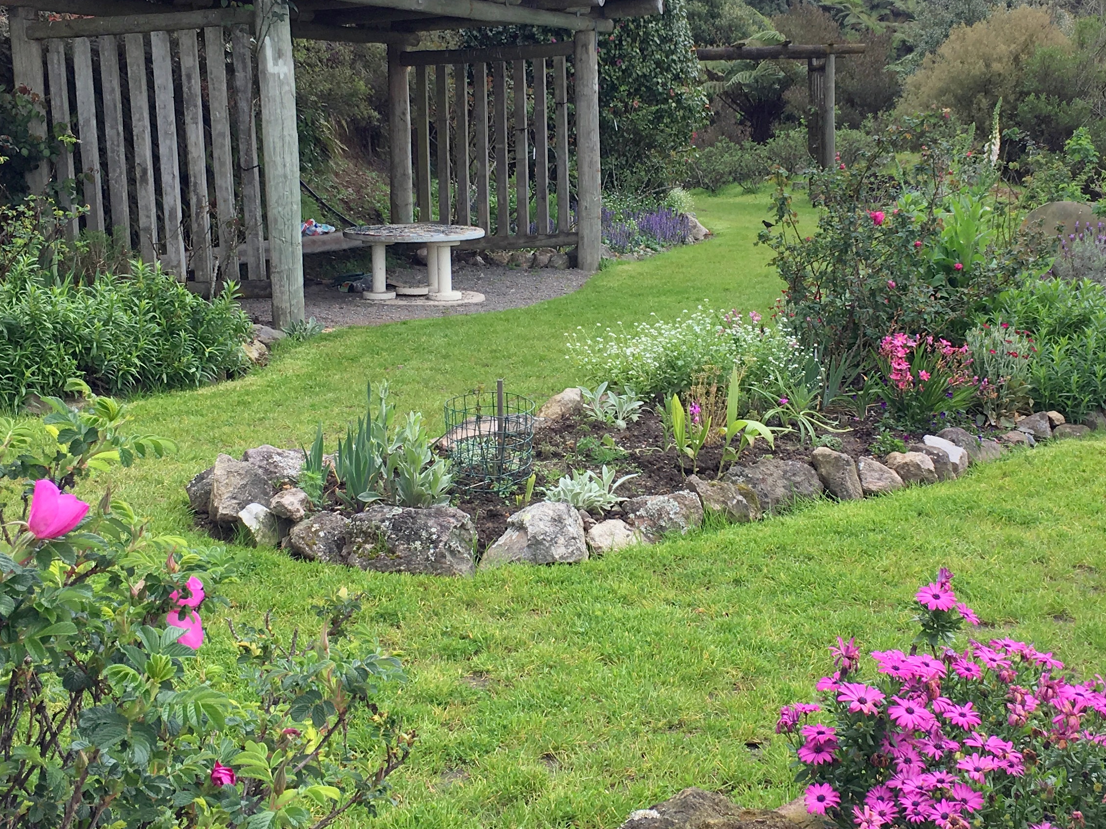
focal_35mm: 52
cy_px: 367
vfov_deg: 28.0
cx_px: 621
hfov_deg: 36.8
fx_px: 1661
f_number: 2.2
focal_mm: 4.15
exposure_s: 1/319
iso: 25
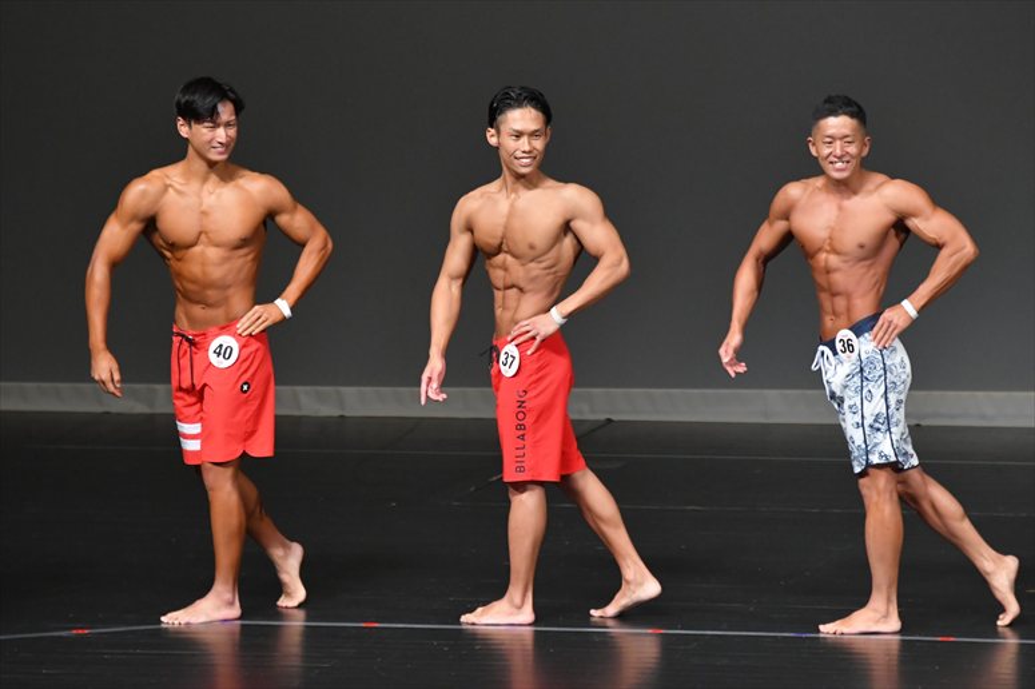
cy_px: 344
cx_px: 518
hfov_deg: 6.5
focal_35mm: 315
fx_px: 9052
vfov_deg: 4.4
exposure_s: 1/400
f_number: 5.6
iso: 4000
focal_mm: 210
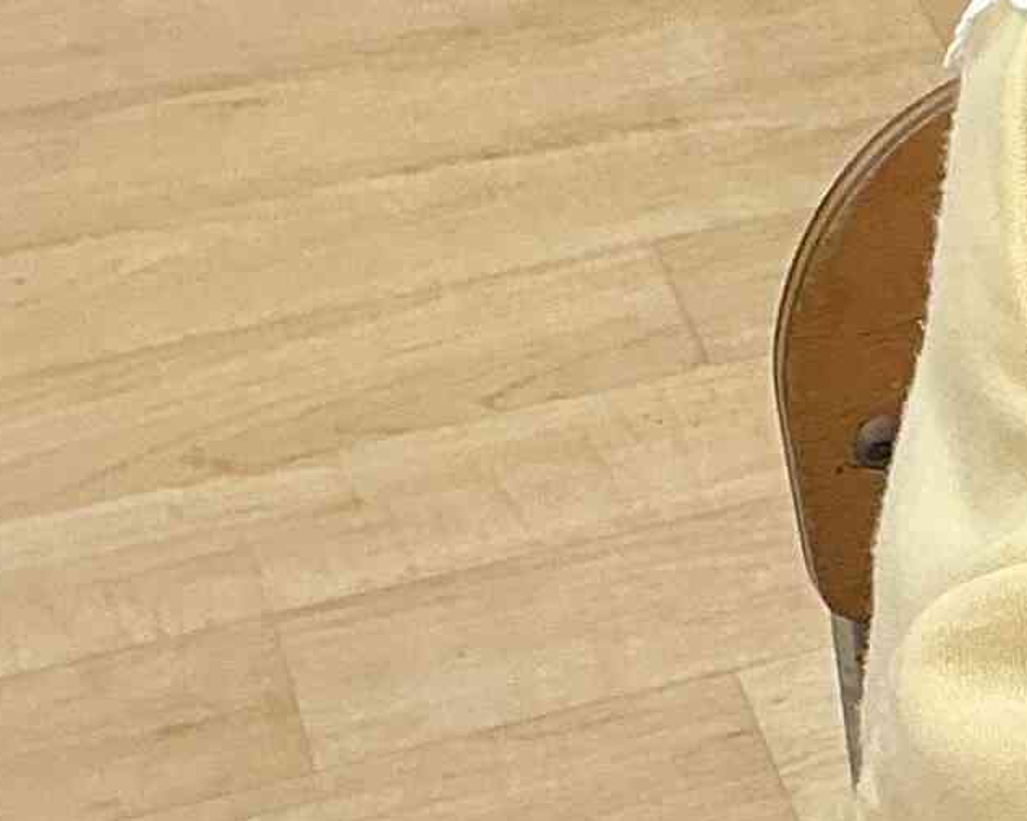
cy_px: 143
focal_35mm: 180
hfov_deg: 10.0
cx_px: 1958
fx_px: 5470
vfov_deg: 8.6
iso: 50
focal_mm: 3
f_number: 1.8
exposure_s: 1/120
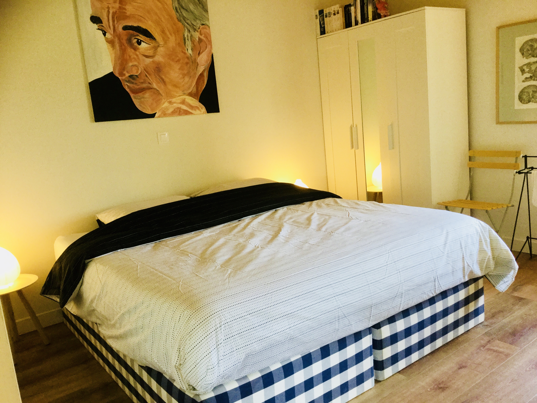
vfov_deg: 45.4
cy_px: 202
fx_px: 481
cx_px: 268
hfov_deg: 58.4
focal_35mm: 31
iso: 100
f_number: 2.4
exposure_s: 1/33
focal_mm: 3.3
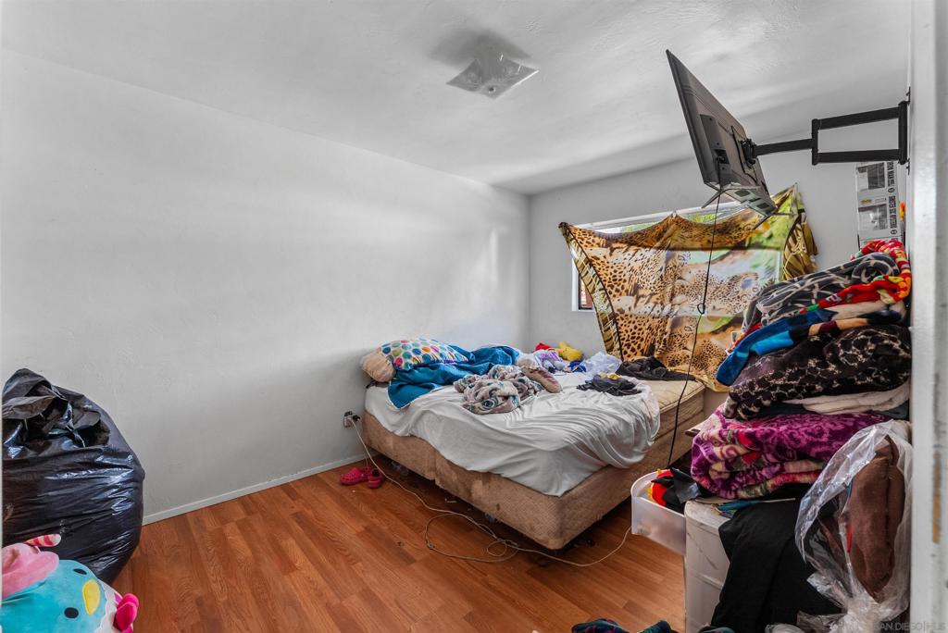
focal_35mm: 14
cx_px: 474
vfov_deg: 81.3
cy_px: 316
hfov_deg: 104.2
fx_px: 369
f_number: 10
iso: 800
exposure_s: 1/2
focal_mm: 14
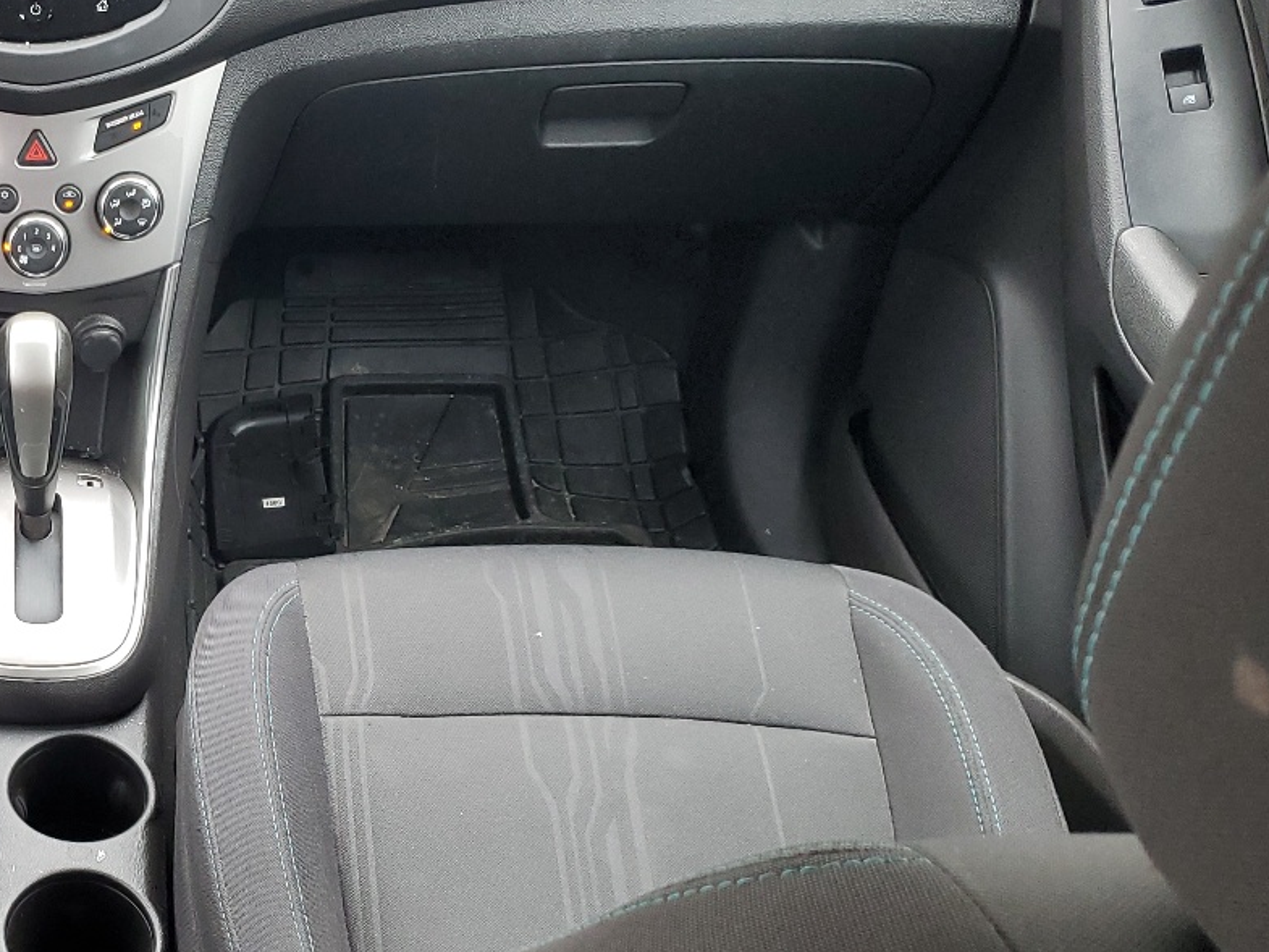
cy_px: 504
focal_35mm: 53
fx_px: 1943
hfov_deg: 33.3
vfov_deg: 27.5
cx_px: 15
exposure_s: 1/60.2
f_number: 1.5
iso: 80
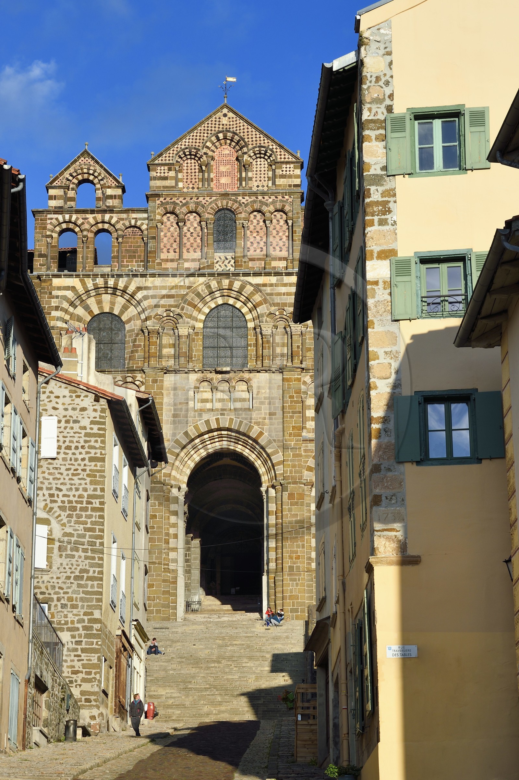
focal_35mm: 86
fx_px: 1861
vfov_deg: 23.7
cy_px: 390
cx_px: 260
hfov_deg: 15.9
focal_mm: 86
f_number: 10
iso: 200
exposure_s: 1/250
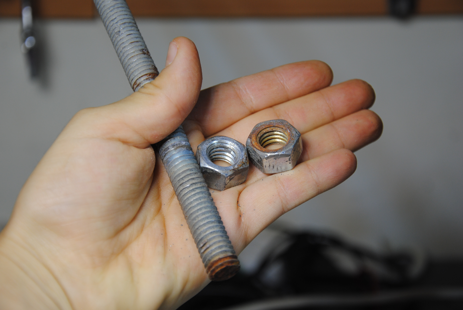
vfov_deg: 13.9
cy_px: 155
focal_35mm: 99
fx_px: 1275
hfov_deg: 20.6
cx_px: 232
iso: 200
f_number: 5.3
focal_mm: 66
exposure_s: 1/250
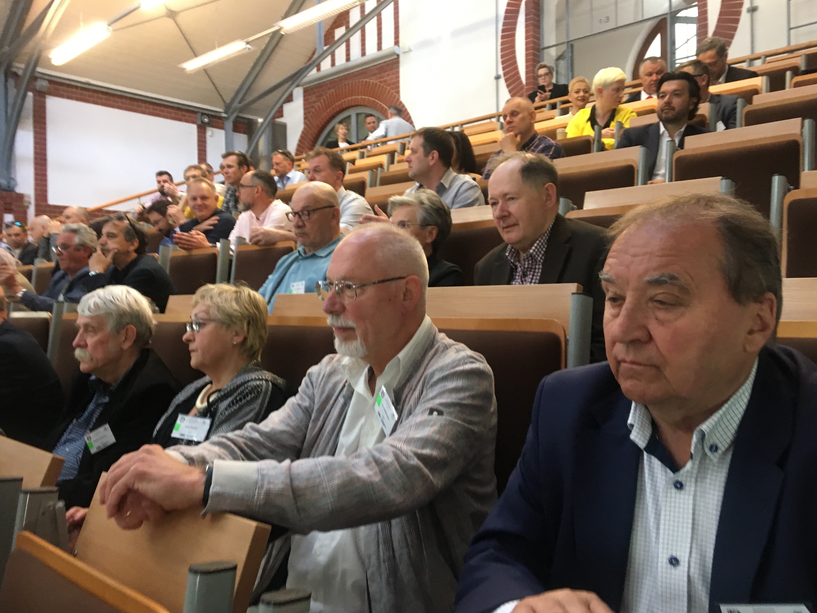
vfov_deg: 46.8
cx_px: 405
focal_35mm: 30
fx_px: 708
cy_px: 311
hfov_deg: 60.0
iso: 200
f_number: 2.2
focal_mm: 4.15
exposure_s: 1/33
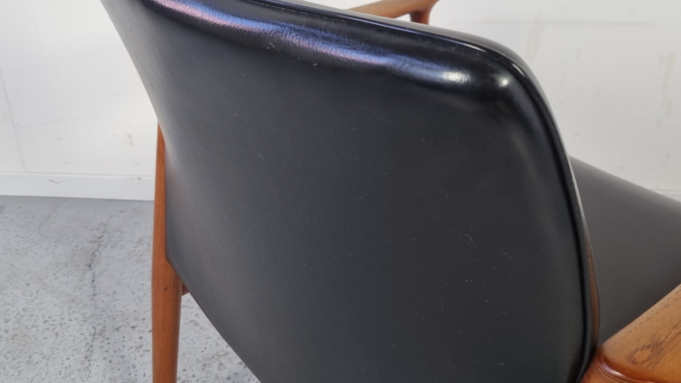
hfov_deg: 55.2
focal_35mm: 36
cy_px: 162
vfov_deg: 32.8
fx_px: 650
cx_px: 303
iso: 64
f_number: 1.8
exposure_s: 1/100
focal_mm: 5.4
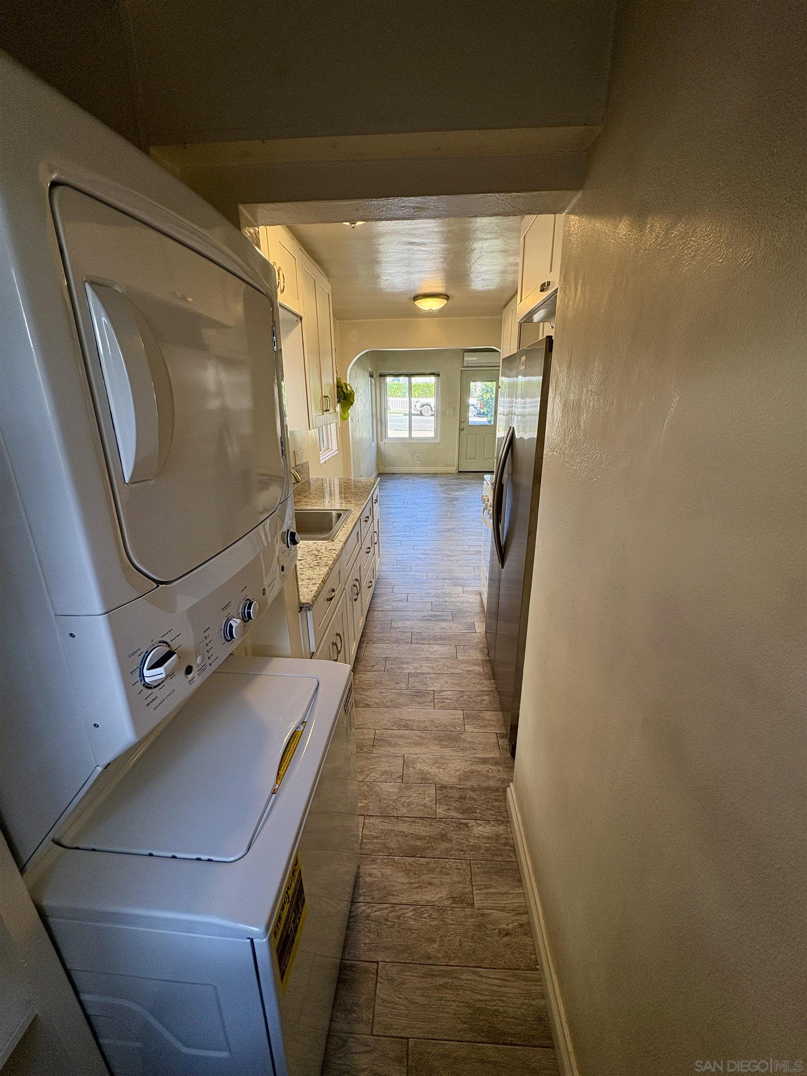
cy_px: 538
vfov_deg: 102.1
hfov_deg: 85.7
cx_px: 404
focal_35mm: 14
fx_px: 435
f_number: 2.2
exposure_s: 1/124
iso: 125
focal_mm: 2.22
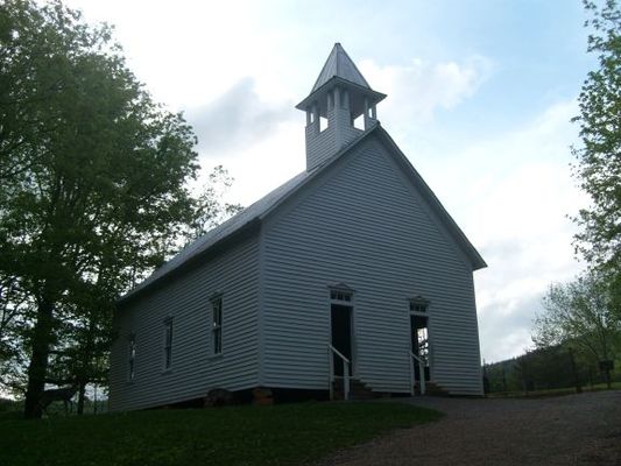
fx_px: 628
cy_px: 233
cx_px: 310
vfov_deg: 40.7
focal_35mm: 35
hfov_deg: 52.6
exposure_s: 1/180
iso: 80
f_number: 7.1
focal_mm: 5.8
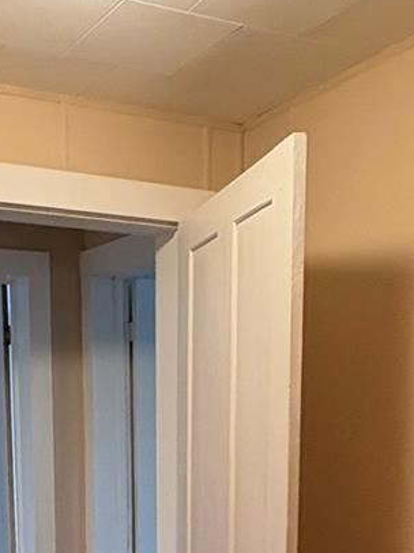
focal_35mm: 53
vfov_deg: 32.8
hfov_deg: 26.7
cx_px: 56
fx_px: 846
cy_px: 572
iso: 200
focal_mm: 2.22
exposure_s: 1/60
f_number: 2.2
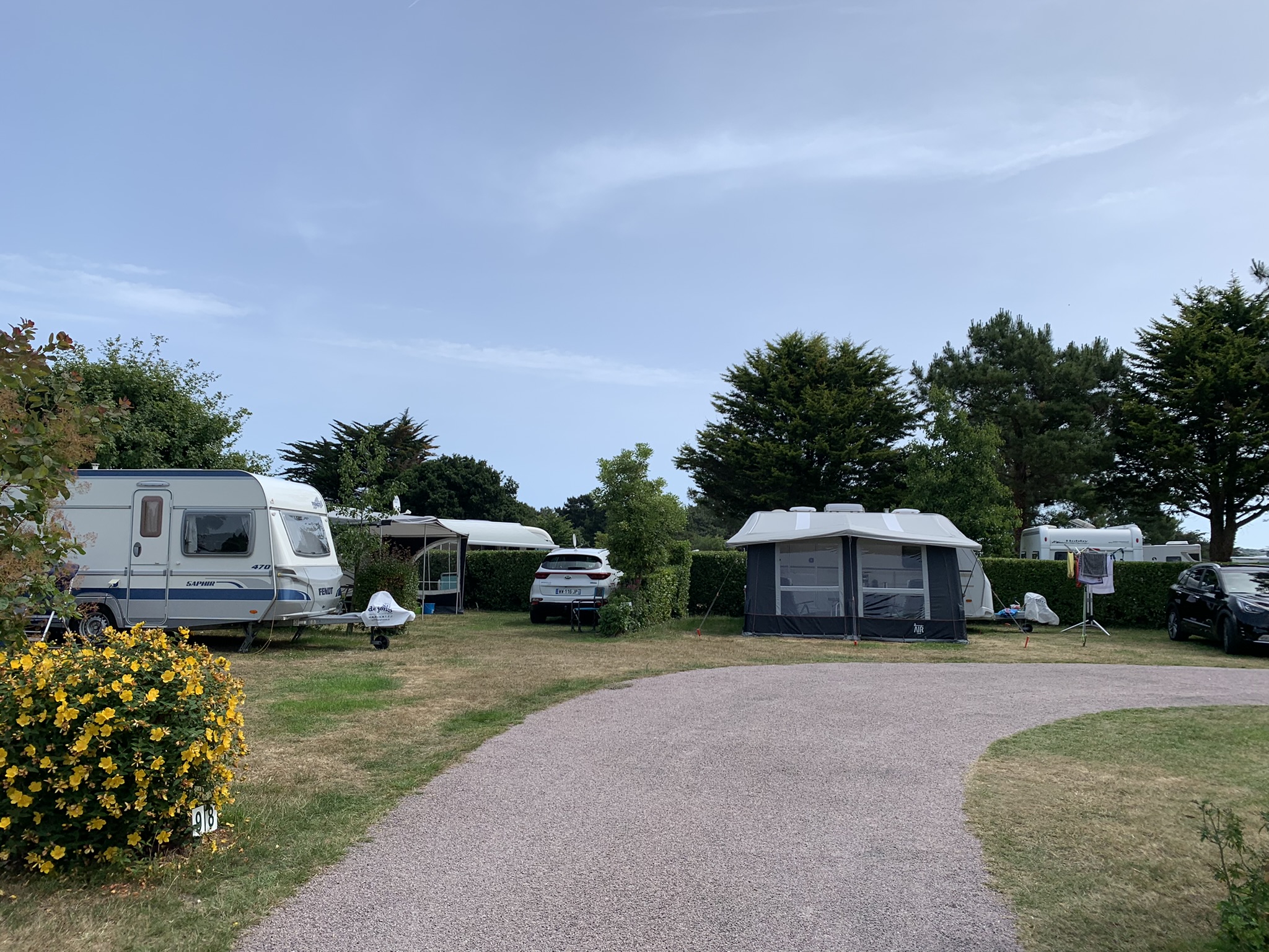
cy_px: 476
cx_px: 634
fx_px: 953
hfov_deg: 67.3
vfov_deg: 53.1
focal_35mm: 26
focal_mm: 4.25
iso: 25
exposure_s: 1/2833
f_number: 1.8
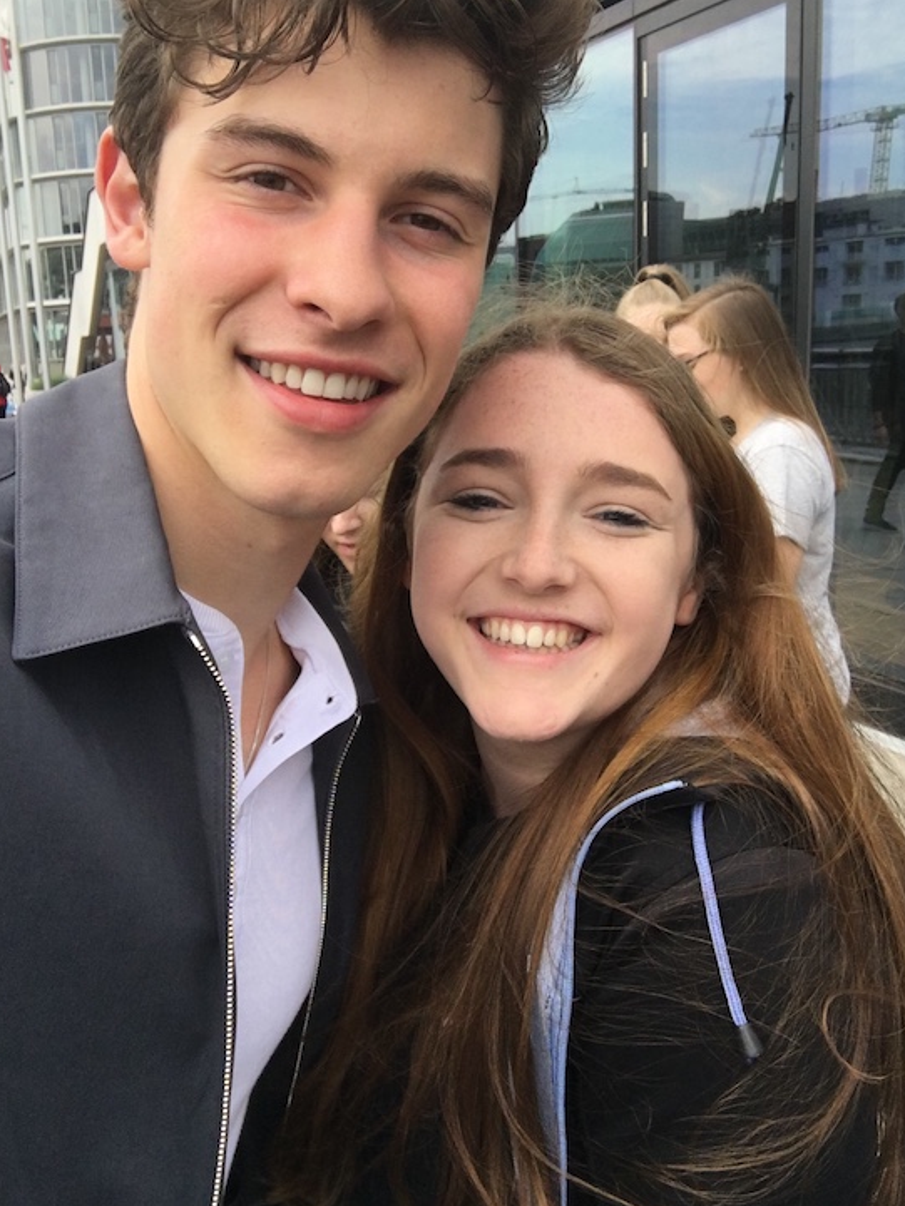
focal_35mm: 33
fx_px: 1150
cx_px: 462
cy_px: 579
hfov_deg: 43.0
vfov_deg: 55.3
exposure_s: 1/983
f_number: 2.2
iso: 32
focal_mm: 2.65
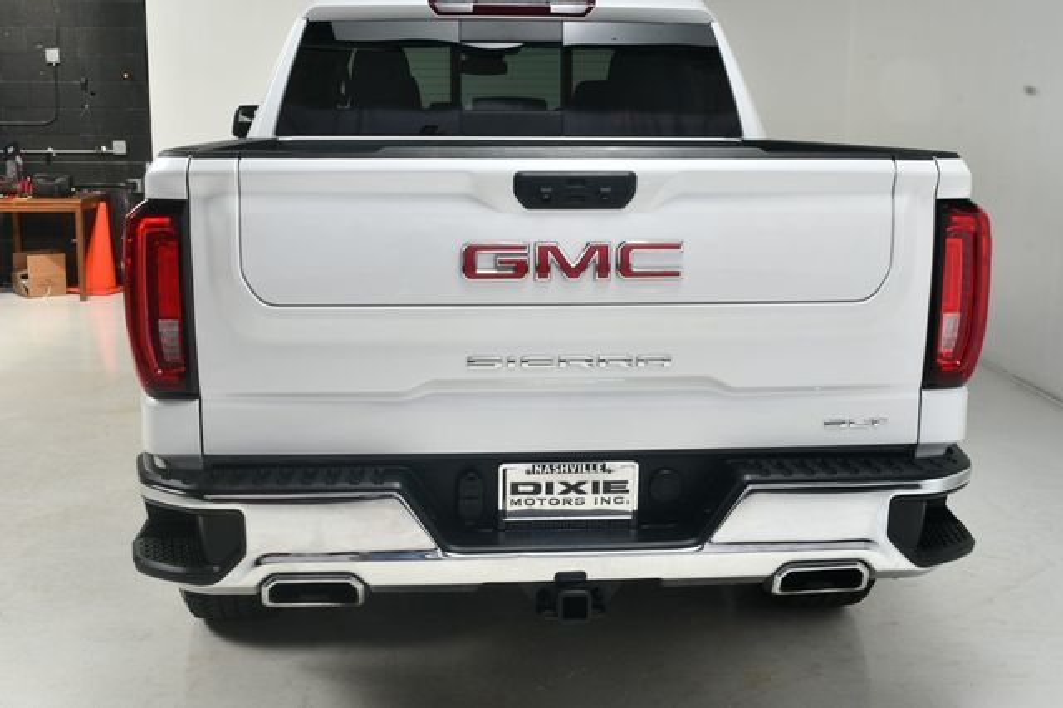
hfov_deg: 43.6
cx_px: 532
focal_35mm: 45
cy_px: 354
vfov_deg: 29.8
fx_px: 1328
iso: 100
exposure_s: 1/160
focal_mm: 30
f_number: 13
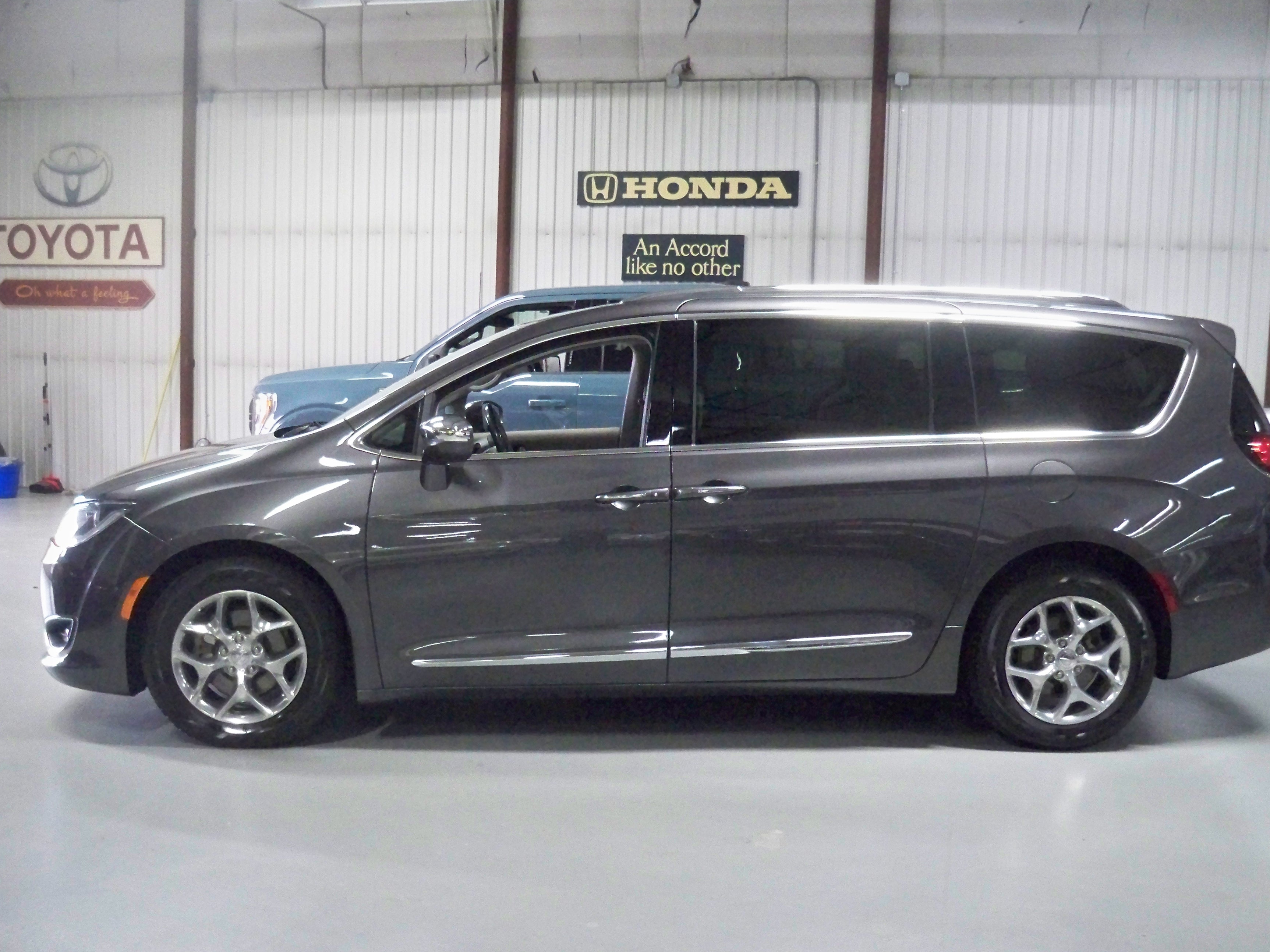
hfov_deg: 50.1
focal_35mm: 37
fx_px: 1357
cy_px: 487
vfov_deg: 38.7
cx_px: 662
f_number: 3.1
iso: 1000
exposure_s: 1/60
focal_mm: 6.3
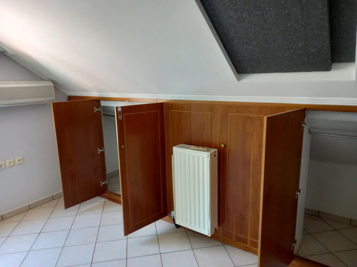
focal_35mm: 25
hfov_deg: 69.4
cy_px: 134
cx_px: 178
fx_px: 258
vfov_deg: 54.8
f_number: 2
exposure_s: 1/40
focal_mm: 4.6
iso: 200
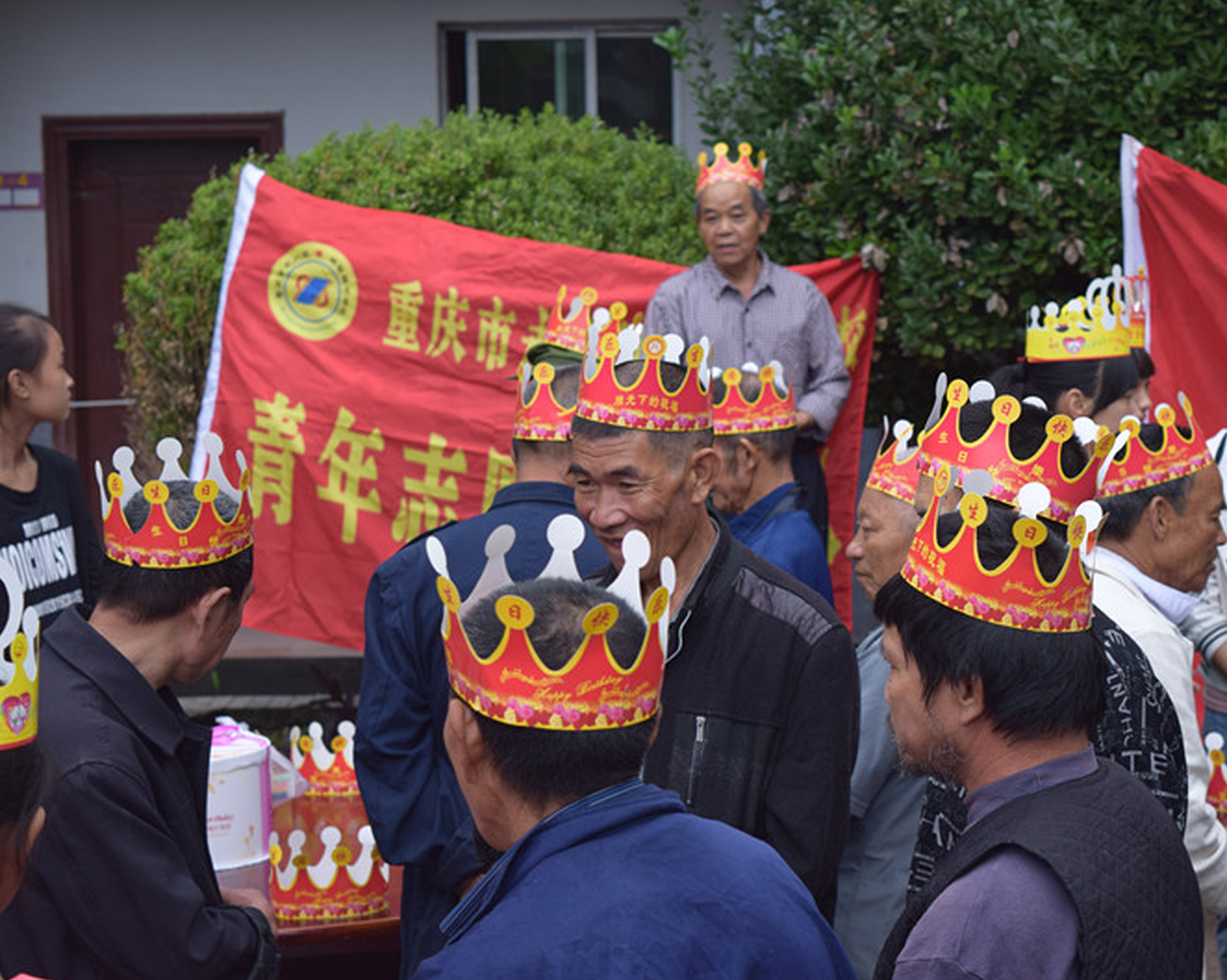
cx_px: 734
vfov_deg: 16.4
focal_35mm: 94
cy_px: 492
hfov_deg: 20.5
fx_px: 3396
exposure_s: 1/100
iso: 200
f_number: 5.6
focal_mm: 55
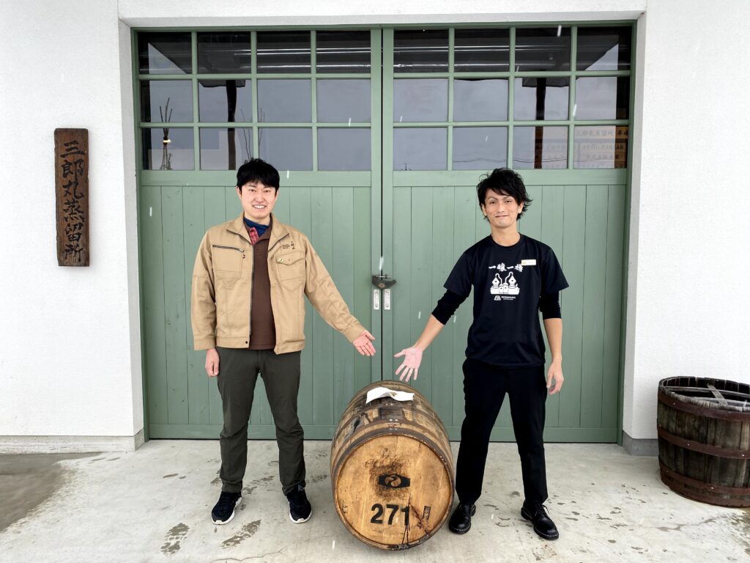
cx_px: 375
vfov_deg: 53.1
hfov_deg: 67.3
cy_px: 282
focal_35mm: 26
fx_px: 563
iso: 32
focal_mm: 4.25
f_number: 1.8
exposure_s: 1/277
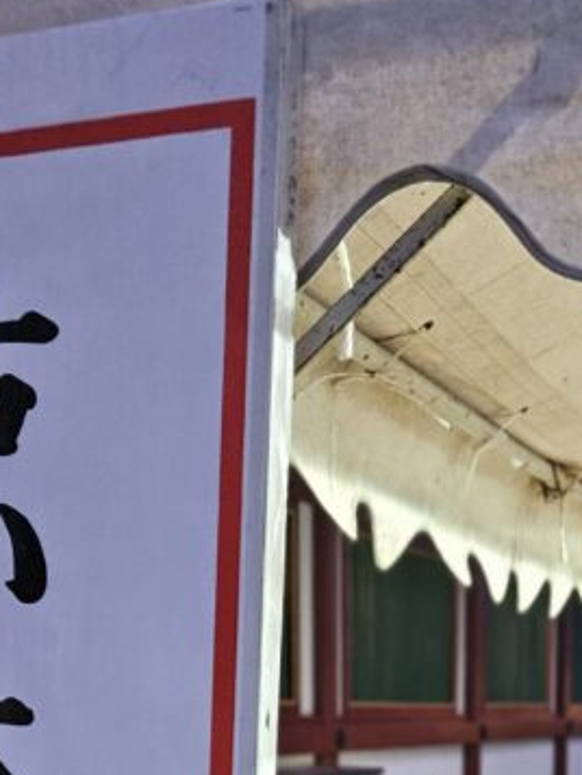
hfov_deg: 22.2
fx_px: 1479
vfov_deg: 26.1
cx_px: 358
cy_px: 940
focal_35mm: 66
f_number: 1.8
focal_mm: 5.4
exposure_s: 1/50
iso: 800
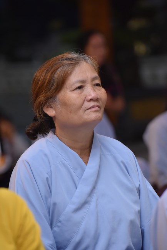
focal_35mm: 185
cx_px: 84
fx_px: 1286
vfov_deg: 11.1
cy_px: 125
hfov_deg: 7.4
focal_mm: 185
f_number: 5.6
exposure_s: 1/125
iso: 2500
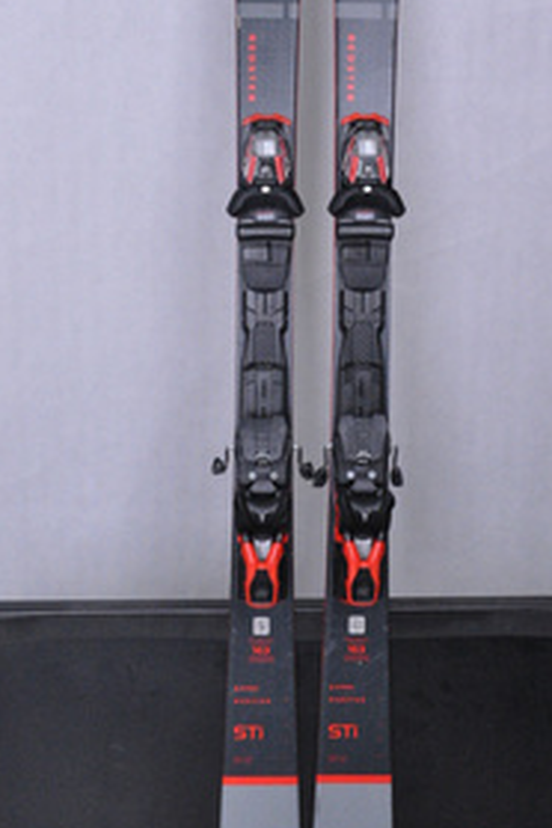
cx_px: 313
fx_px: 1334
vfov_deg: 33.9
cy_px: 231
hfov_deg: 23.4
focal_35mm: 58
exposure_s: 1/125
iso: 3200
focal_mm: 24
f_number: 8
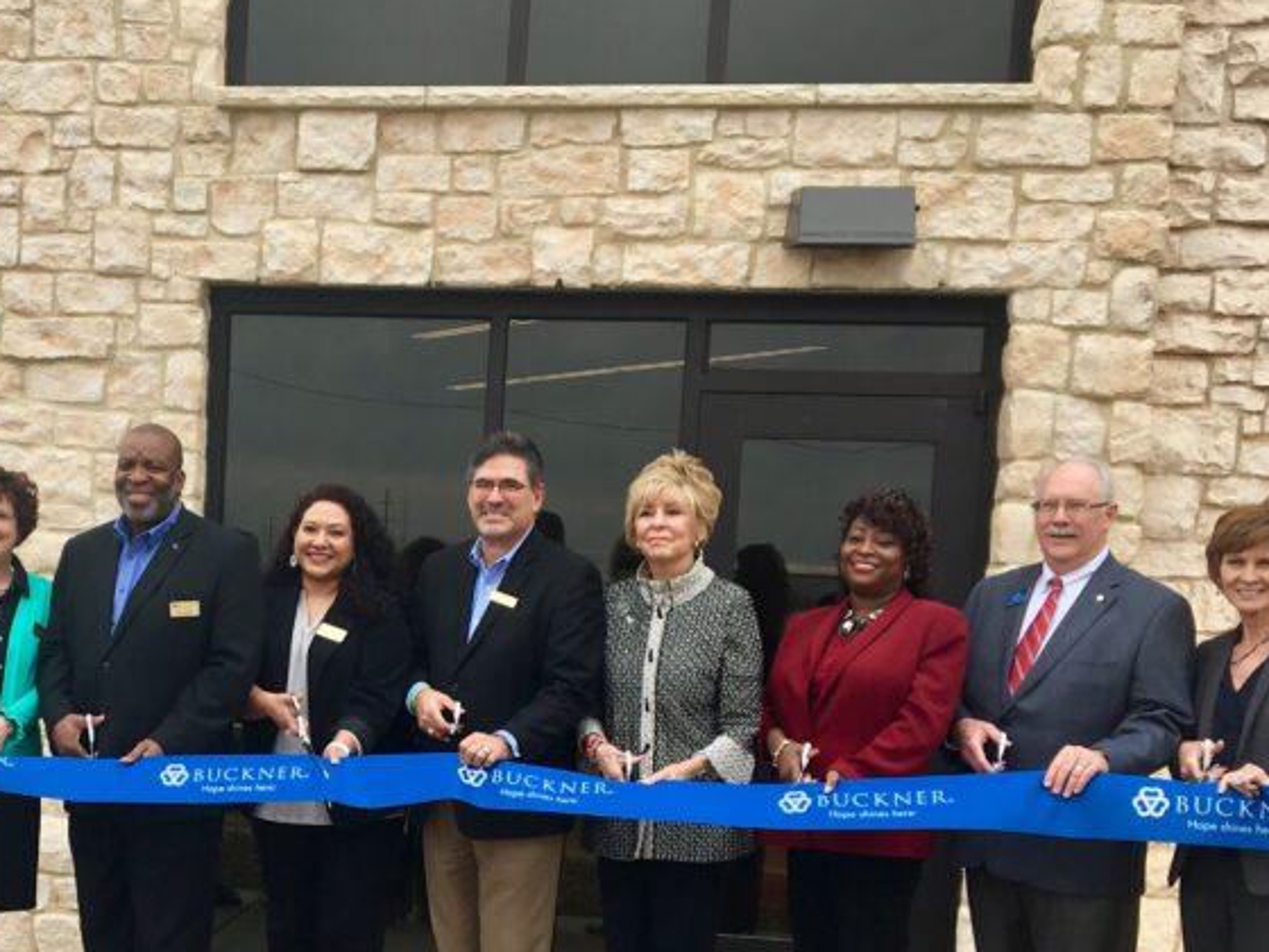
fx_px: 1943
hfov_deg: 34.8
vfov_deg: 27.0
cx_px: 222
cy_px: 753
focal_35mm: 53
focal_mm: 4.15
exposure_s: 1/651
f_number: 2.2
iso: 25
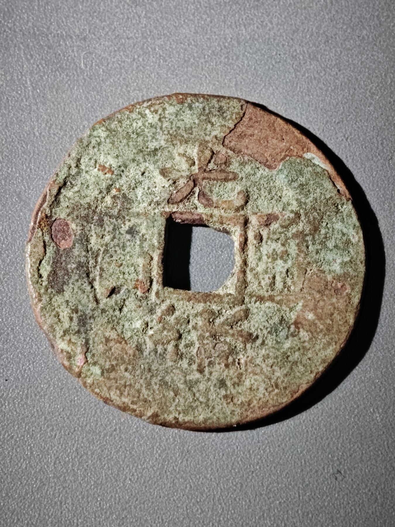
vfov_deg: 19.1
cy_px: 264
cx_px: 198
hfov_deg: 14.4
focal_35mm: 103
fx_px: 1567
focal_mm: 9
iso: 400
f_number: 2
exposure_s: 1/100
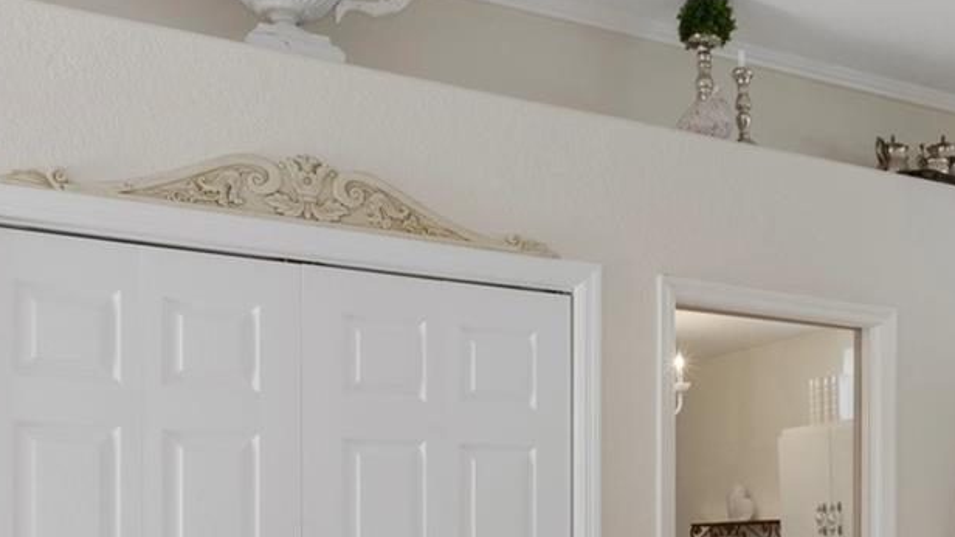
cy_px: 571
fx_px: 1240
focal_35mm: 49
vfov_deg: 23.1
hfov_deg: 41.6
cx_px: 626
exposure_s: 1/2
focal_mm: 12
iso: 250
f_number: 8
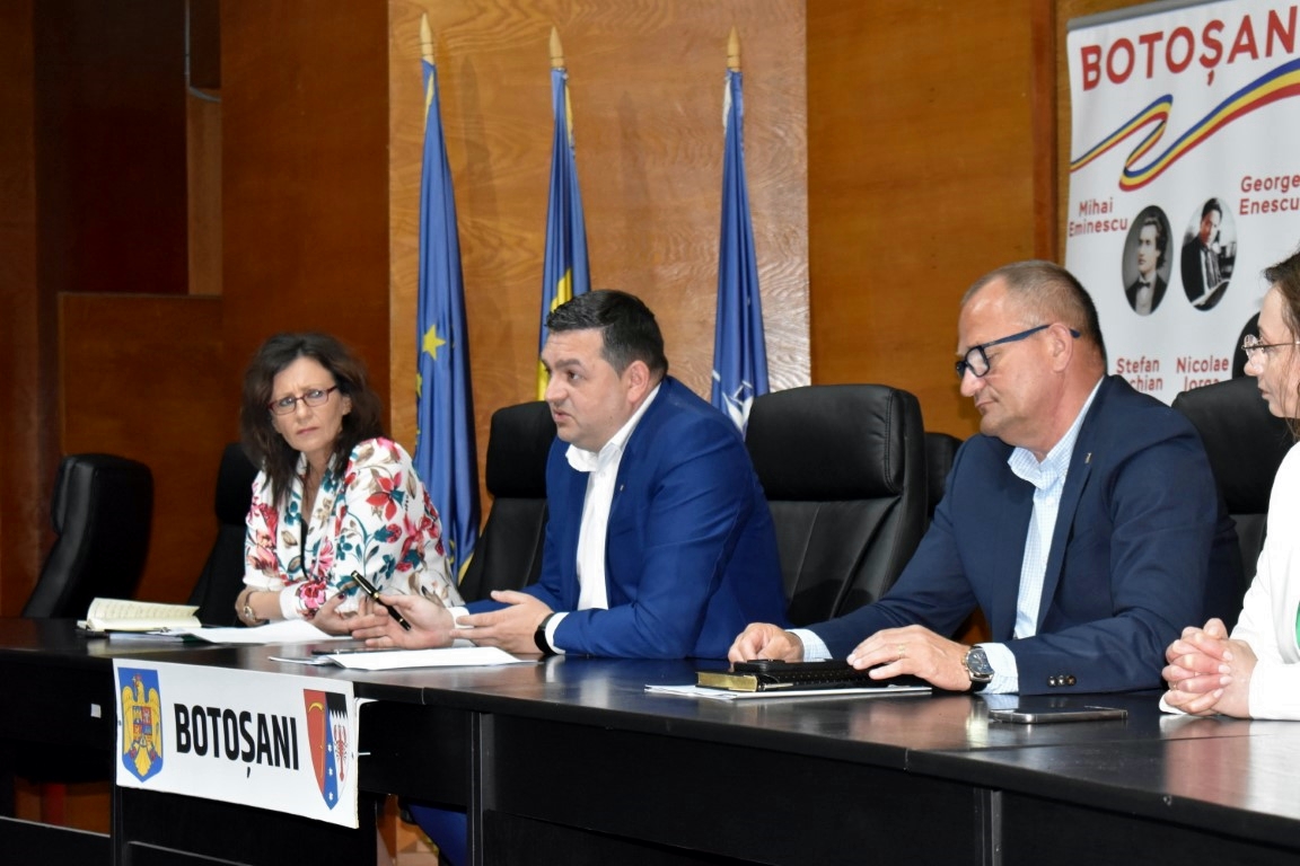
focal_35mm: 82
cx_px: 650
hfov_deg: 24.6
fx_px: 2979
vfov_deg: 16.6
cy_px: 433
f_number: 5.6
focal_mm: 55
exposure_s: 1/60
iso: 2500
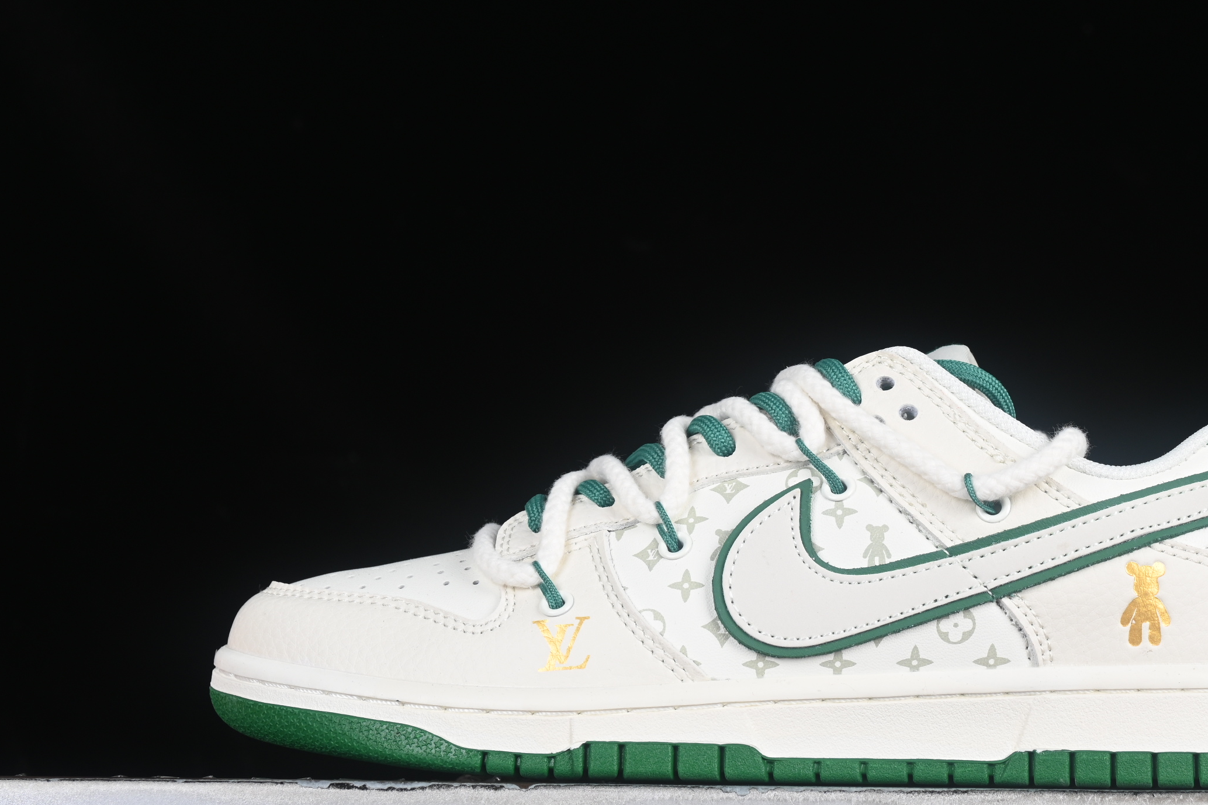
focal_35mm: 101
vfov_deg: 13.5
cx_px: 782
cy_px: 457
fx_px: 3389
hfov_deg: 20.2
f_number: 8
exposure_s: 1/80
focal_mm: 50
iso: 160
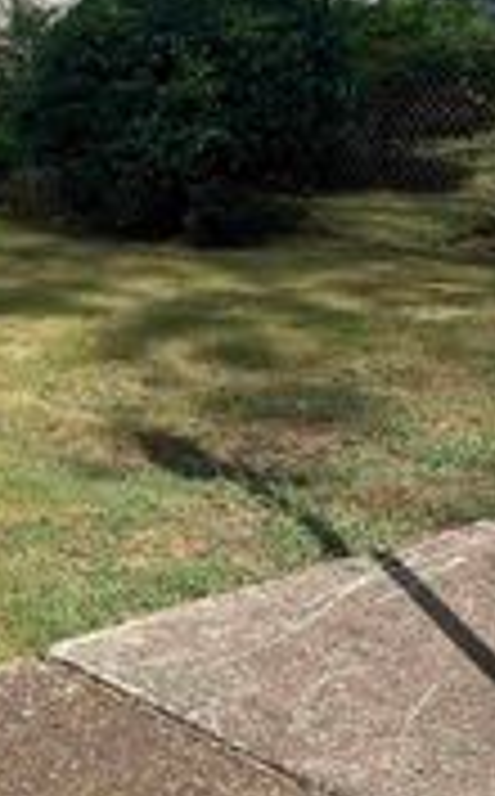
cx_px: -450
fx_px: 1690
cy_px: 88
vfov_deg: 25.7
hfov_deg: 14.3
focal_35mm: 78
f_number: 1.5
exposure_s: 1/3704
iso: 50
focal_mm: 5.7
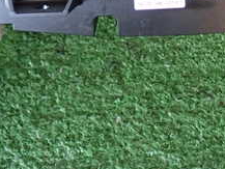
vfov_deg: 13.7
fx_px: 683
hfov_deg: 18.6
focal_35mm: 105
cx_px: 176
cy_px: -30
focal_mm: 6.83
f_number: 2.7
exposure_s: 1/40
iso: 640
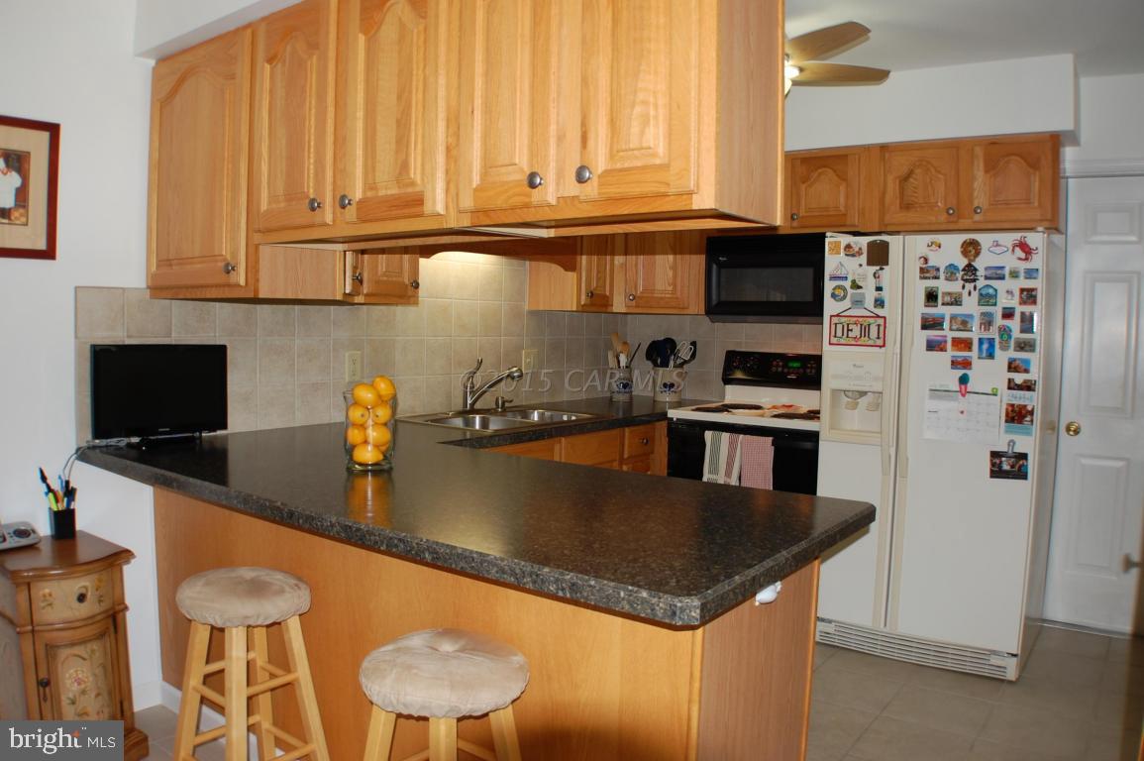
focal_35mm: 34
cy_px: 380
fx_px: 1095
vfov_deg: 38.3
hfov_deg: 55.1
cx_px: 572
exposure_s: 1/60
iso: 200
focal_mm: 23
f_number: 3.8
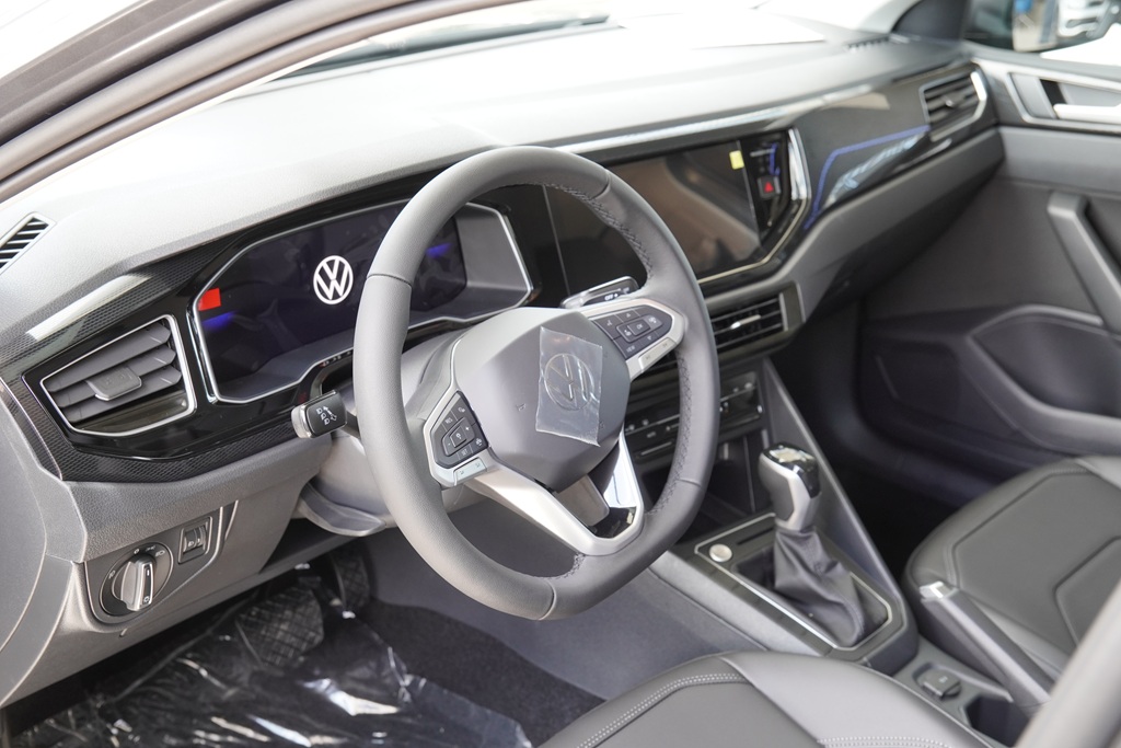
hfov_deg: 43.6
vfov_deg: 29.9
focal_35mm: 45
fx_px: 1401
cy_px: 374
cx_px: 560
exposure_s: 1/60
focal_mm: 30
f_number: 4
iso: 400
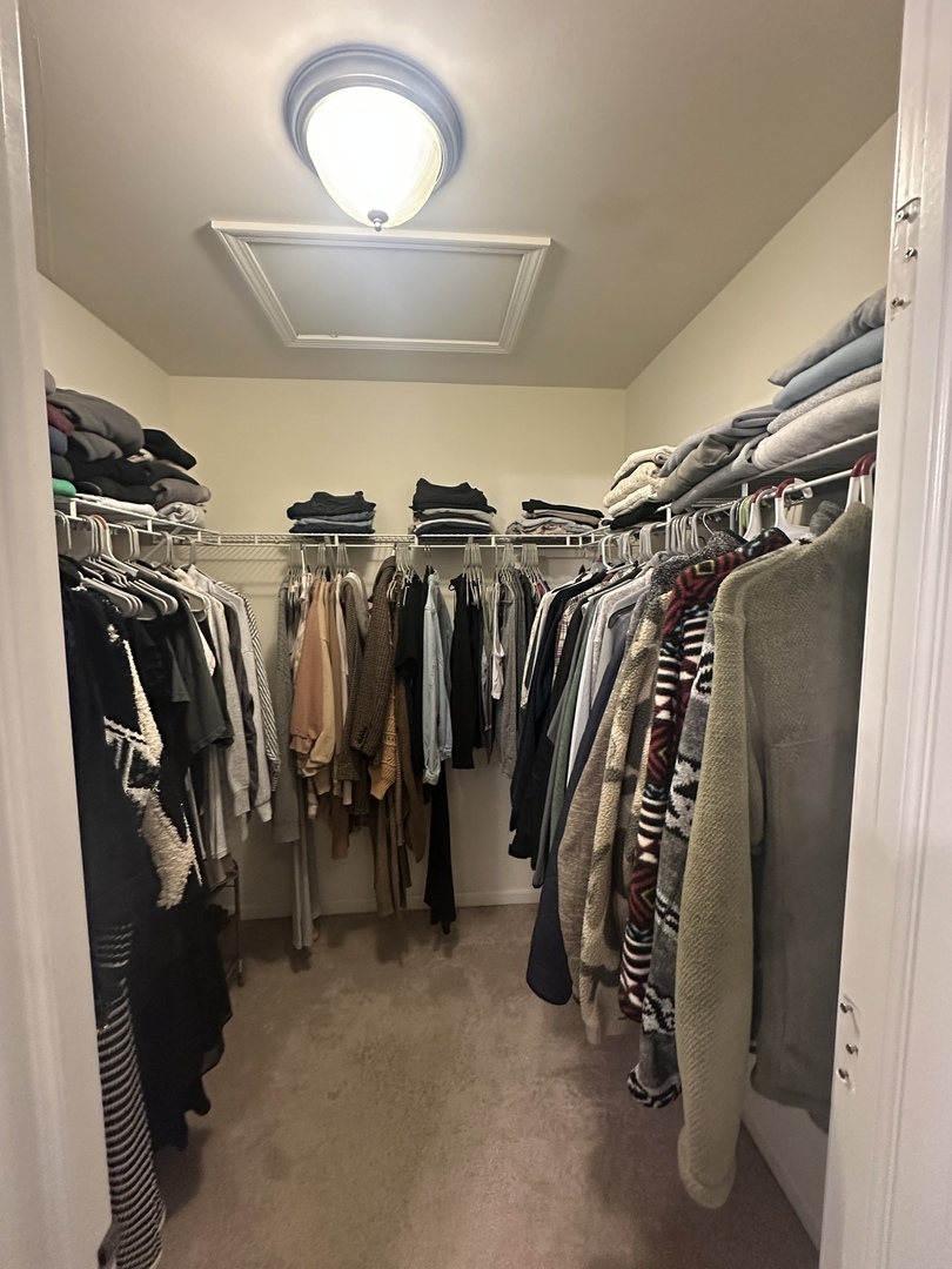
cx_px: 476
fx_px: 513
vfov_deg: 102.1
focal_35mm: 14
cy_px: 634
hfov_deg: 85.7
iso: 1000
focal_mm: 2.22
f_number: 2.2
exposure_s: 1/60
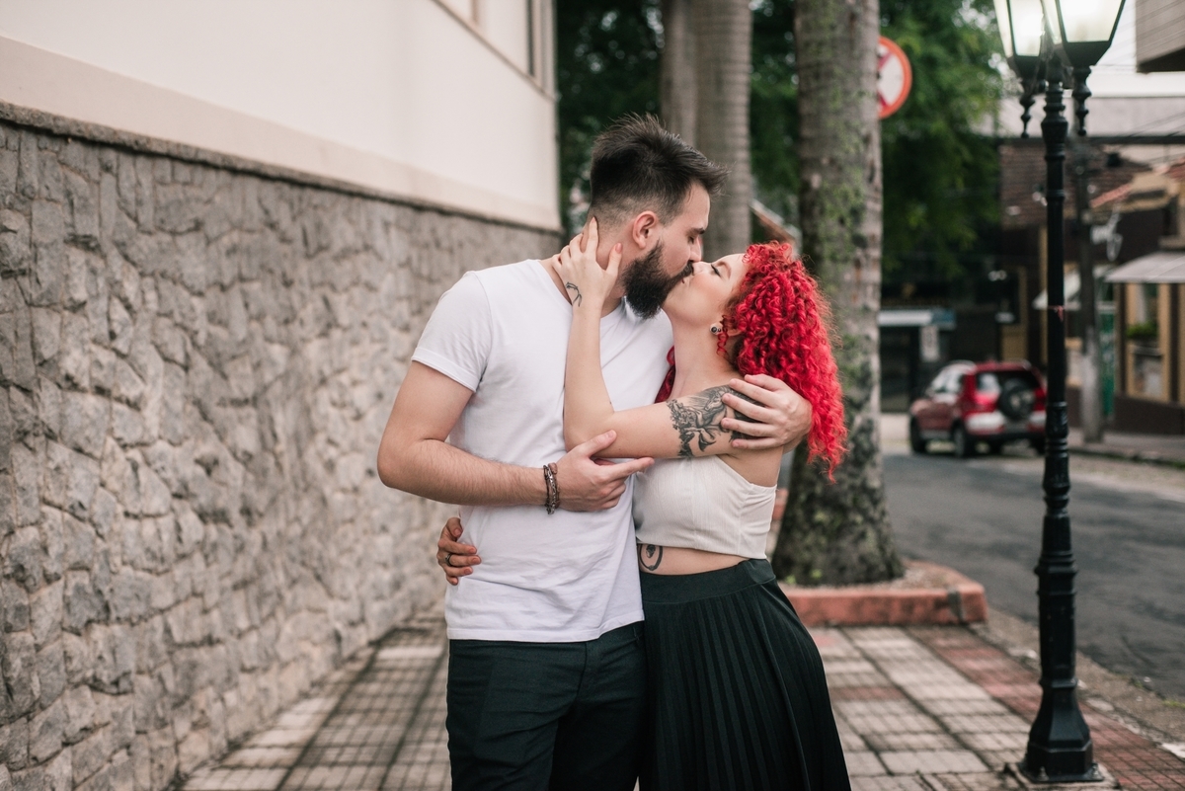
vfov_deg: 27.0
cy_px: 396
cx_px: 592
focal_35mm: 50
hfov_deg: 39.6
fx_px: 1646
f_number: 3.2
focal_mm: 50
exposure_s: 1/200
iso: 800
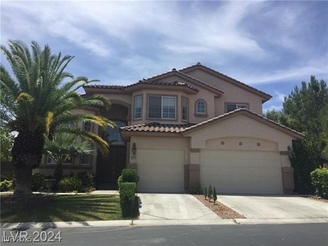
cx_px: 164
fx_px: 275
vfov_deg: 48.2
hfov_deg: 61.7
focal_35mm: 29
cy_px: 123
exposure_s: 1/2083
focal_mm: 4.15
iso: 32
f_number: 2.2
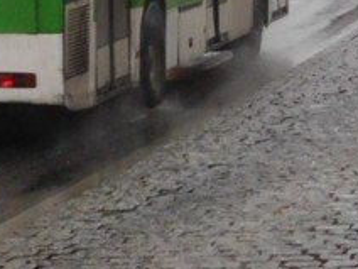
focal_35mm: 212
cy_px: -202
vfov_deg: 6.8
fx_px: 2193
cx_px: -103
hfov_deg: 9.2
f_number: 4.1
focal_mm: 8.9
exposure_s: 1/250
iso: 400
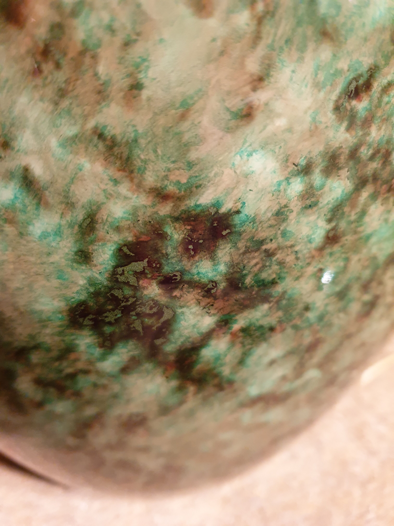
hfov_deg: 53.1
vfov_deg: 67.3
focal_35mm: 26
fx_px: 395
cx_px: 197
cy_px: 263
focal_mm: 4.3
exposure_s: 1/25
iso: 320
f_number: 1.5
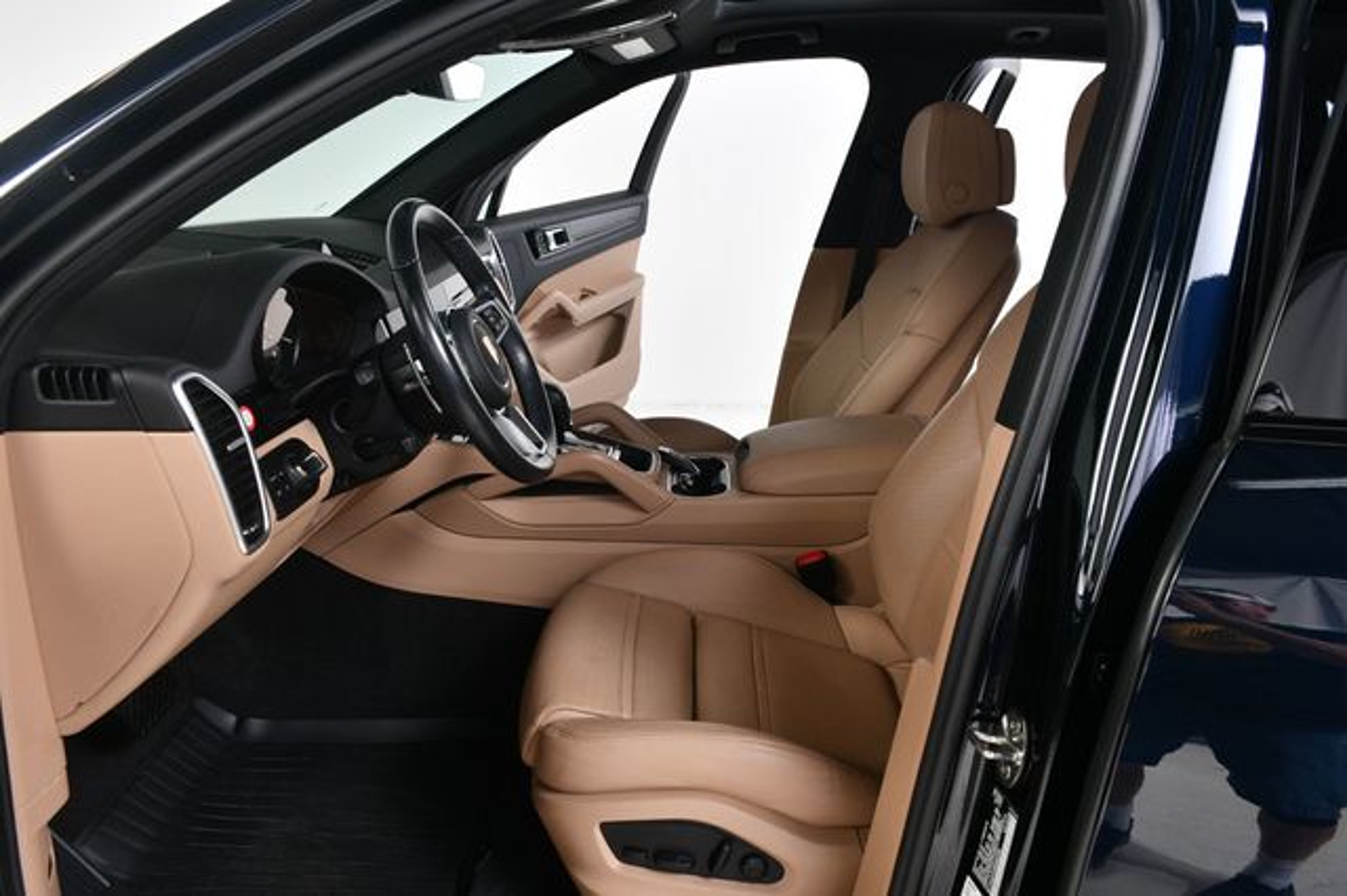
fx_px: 1010
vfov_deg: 47.9
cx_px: 674
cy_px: 448
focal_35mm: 27
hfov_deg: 67.4
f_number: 7.1
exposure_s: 1/160
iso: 100
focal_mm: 18
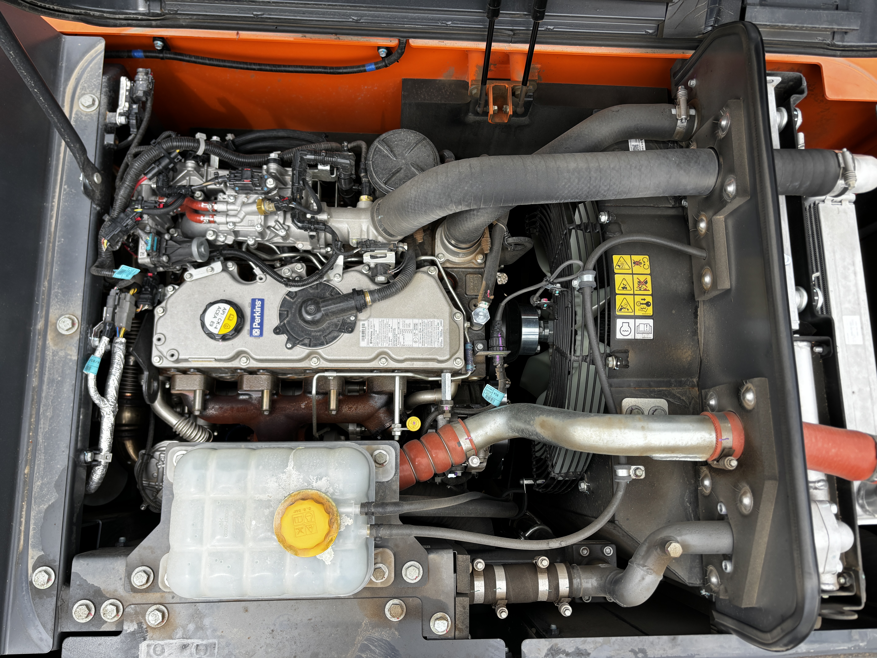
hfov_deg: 67.3
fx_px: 659
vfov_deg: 53.1
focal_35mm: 26
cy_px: 329
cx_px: 438
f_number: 1.6
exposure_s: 1/781
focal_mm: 5.96
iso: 50
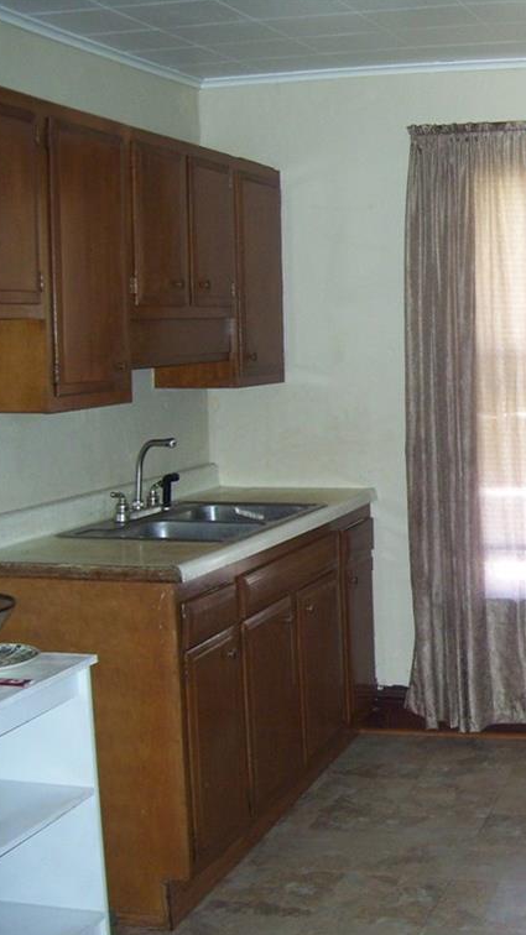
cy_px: 471
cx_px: 553
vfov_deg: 39.2
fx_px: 1315
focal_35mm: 53
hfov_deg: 21.6
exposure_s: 1/60
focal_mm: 6
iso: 200
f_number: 2.7
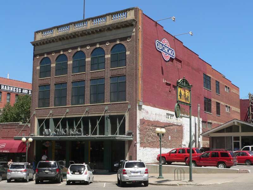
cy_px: 95
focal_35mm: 38
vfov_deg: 37.8
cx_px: 126
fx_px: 278
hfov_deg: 49.0
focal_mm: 6.4
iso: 80
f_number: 4.6
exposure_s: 1/500
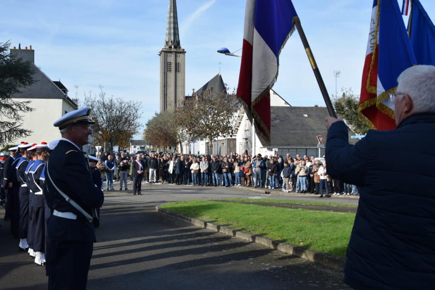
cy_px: 145
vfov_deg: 34.2
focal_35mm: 39
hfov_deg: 49.5
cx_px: 218
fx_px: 471
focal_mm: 26
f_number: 9
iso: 200
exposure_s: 1/320
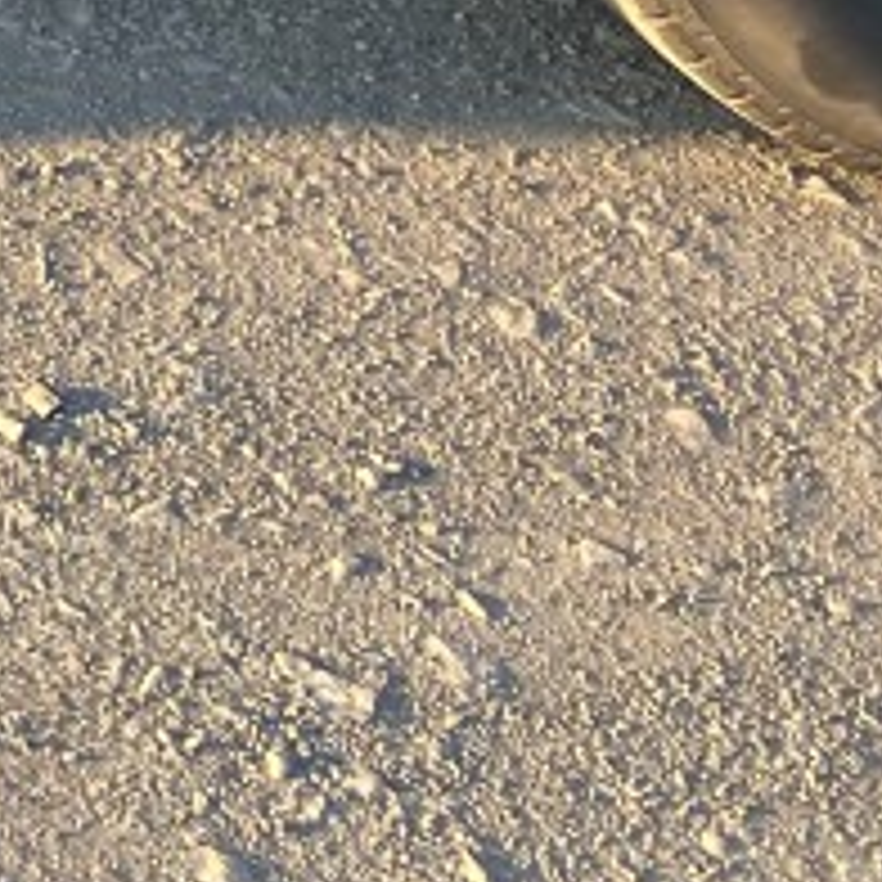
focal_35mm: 129
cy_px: -796
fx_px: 3719
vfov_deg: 12.2
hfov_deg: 11.0
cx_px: -1341
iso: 32
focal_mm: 3.99
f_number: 1.8
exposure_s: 1/121
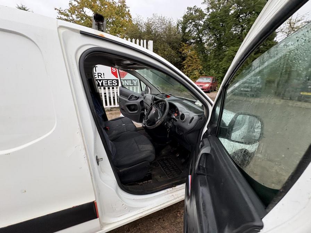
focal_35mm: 14
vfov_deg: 85.7
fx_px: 126
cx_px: 156
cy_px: 116
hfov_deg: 102.1
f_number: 2.2
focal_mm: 2.22
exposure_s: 1/99
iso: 100
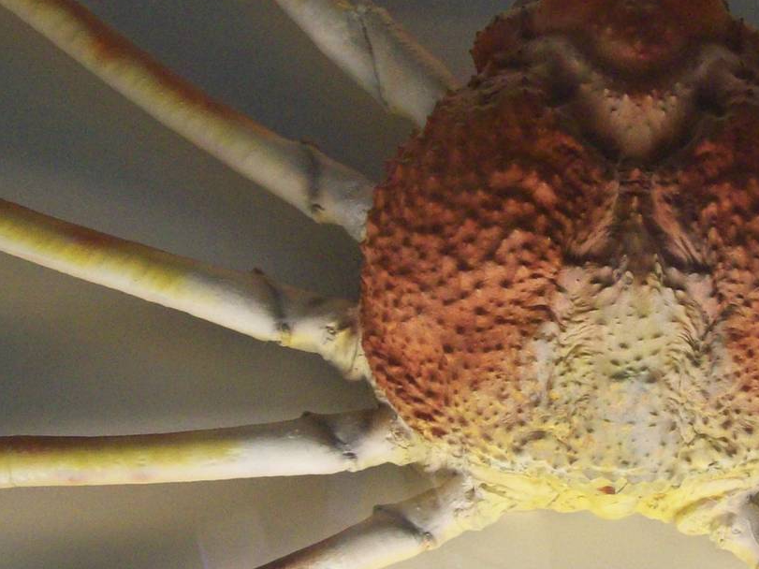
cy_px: 262
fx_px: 1557
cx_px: 657
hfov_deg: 26.6
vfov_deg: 20.7
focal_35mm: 71
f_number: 2.7
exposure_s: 1/128
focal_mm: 6
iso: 216
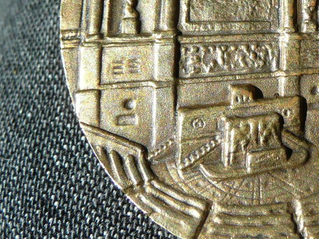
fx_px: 718
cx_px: 315
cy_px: 19
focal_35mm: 78
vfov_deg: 18.5
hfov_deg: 24.0
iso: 100
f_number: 3.4
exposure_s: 1/800
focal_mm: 4.9
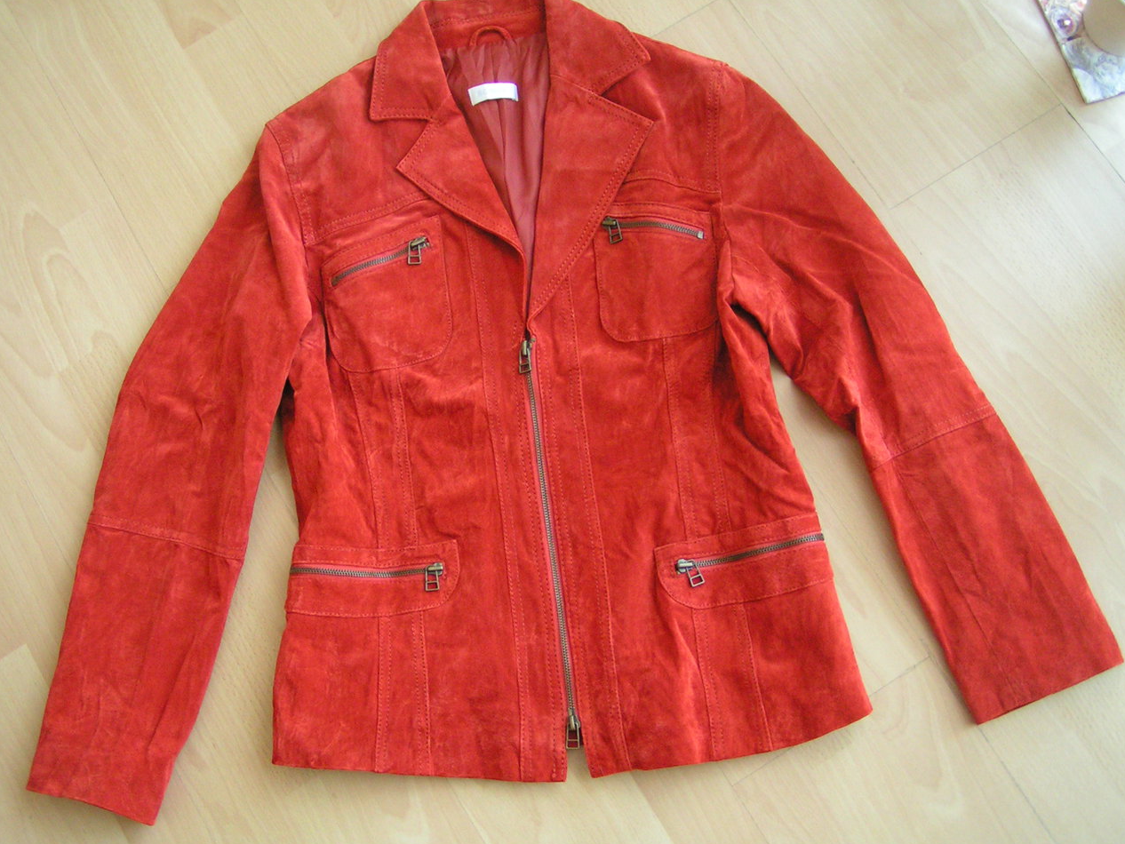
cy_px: 405
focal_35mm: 40
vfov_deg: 36.0
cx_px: 548
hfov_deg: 46.8
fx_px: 1300
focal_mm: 5.8
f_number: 2.8
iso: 200
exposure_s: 1/20
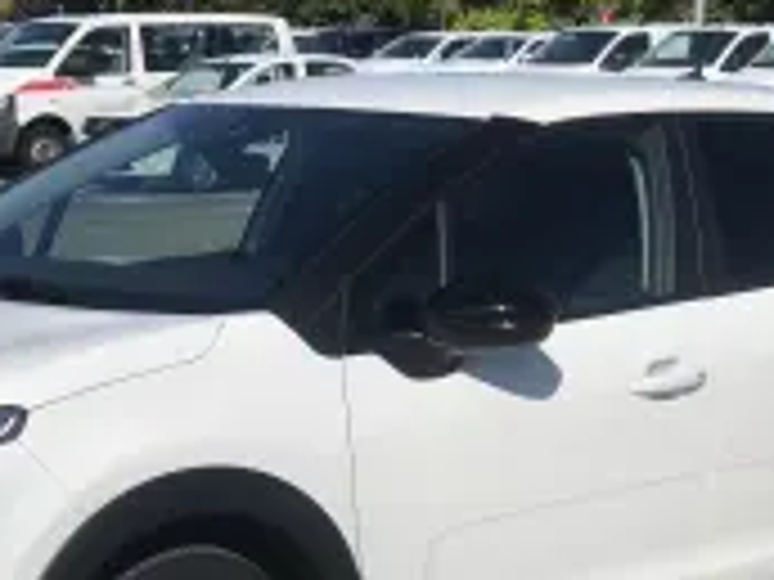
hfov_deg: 16.5
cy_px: 468
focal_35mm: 119
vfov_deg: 12.4
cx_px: 320
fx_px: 2661
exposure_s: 1/1845
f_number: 2.8
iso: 20
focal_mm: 6.6
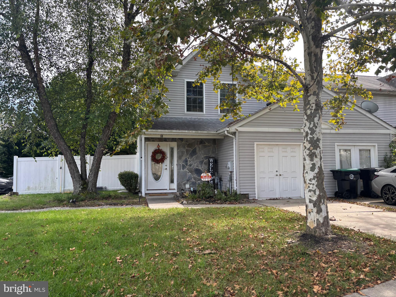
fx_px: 297
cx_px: 198
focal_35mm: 26
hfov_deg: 67.3
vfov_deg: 53.1
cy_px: 148
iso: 50
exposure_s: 1/517
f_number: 1.6
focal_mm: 5.96
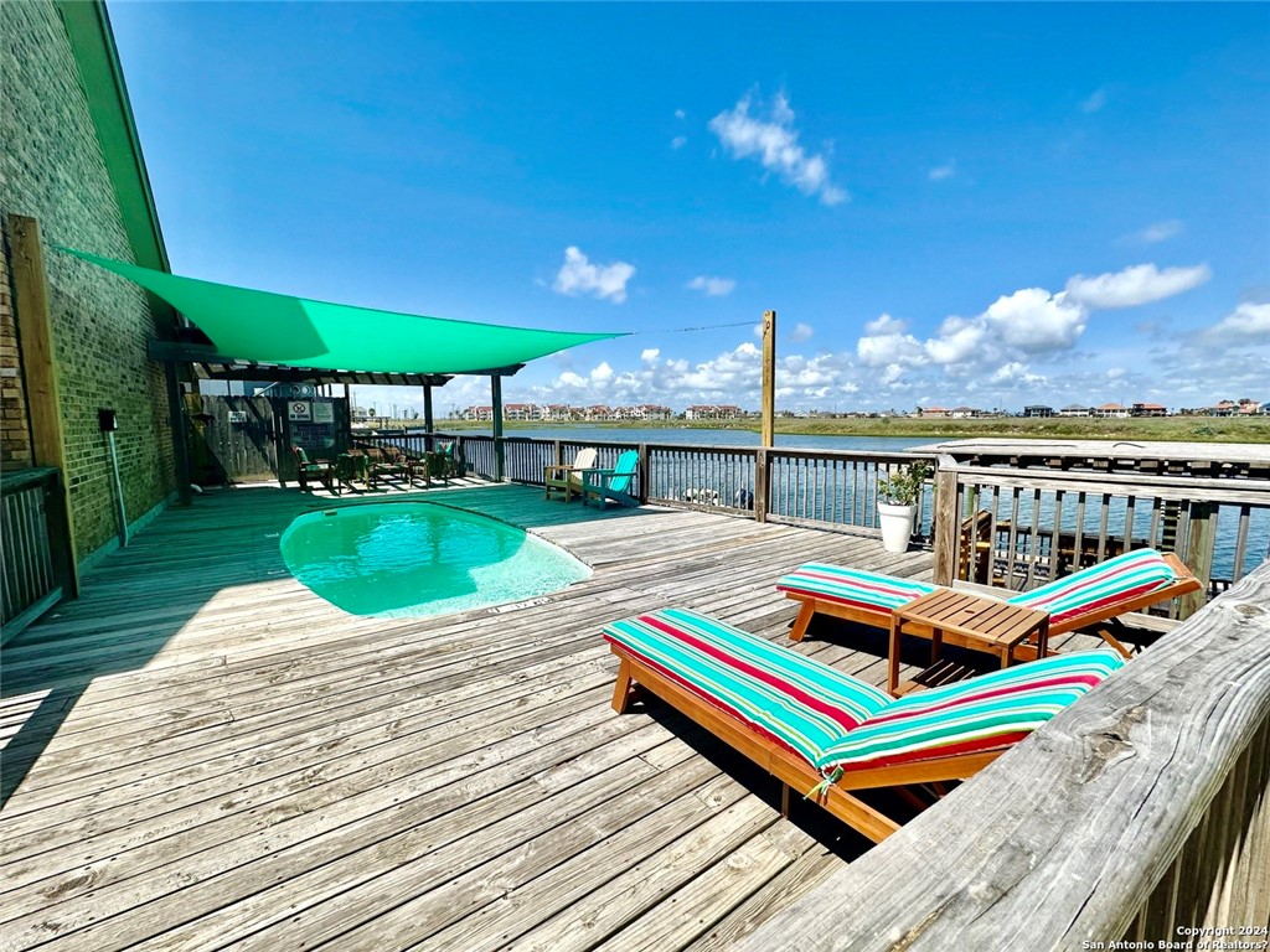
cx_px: 635
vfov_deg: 85.7
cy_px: 476
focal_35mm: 14
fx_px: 514
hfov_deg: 102.1
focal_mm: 2.22
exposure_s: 1/3731
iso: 50
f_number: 2.2
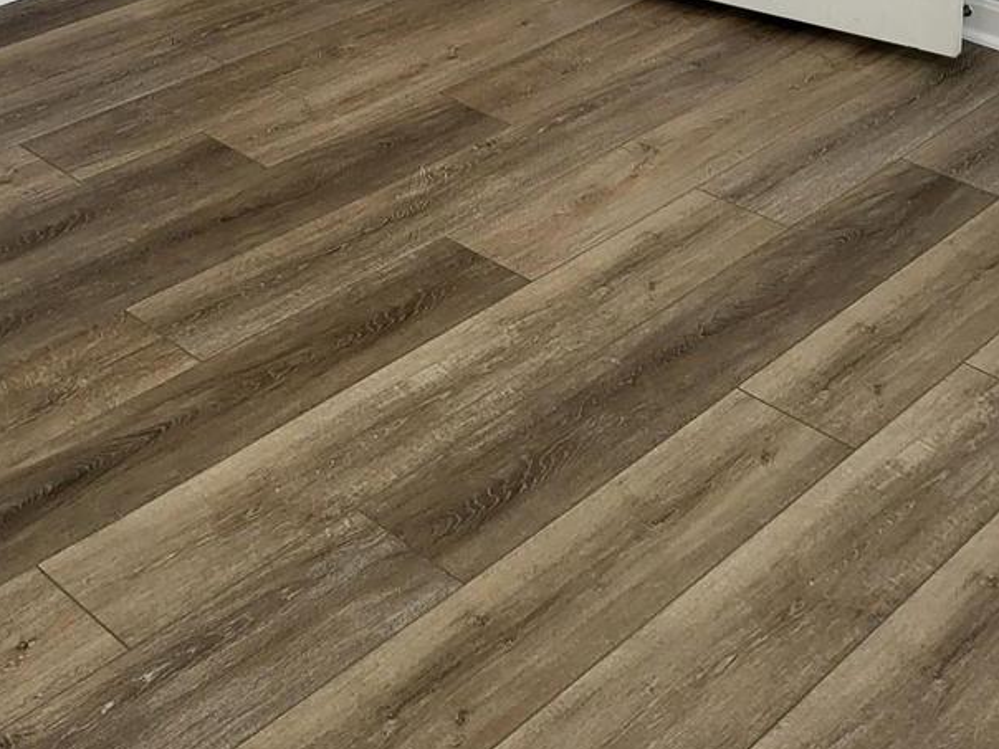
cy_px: -432
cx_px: 471
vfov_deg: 20.1
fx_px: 1760
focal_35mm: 61
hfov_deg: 31.7
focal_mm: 5
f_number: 1.8
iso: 125
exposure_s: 1/120
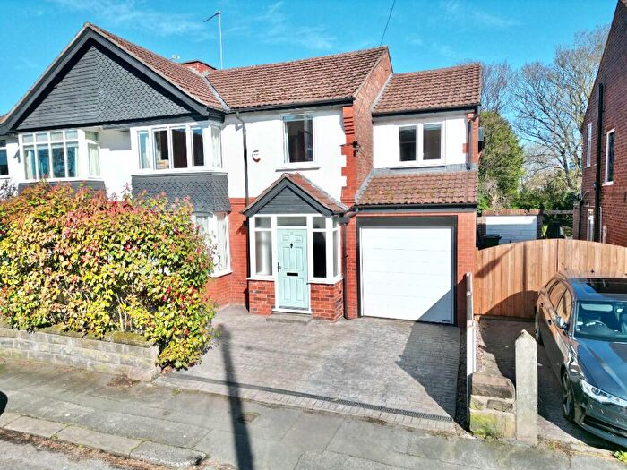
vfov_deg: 56.8
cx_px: 314
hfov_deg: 71.6
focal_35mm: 24
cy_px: 235
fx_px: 435
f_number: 1.7
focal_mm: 6.72
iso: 200
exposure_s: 1/4000
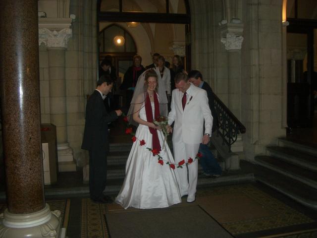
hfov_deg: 52.6
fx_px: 321
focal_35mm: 35
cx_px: 158
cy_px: 119
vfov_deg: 40.7
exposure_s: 1/60
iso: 100
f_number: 2.6
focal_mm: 5.8
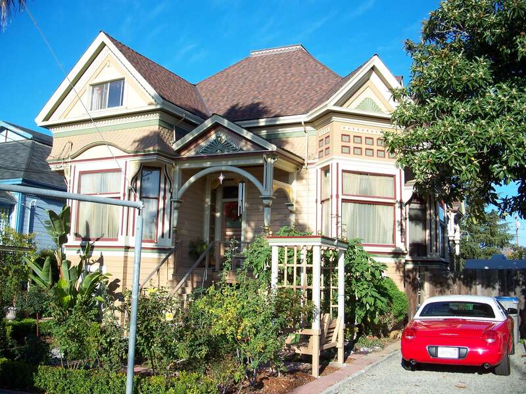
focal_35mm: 37
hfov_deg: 50.1
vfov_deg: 38.7
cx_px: 263
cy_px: 197
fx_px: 562
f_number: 2.8
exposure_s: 1/640
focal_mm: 7.8
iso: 64
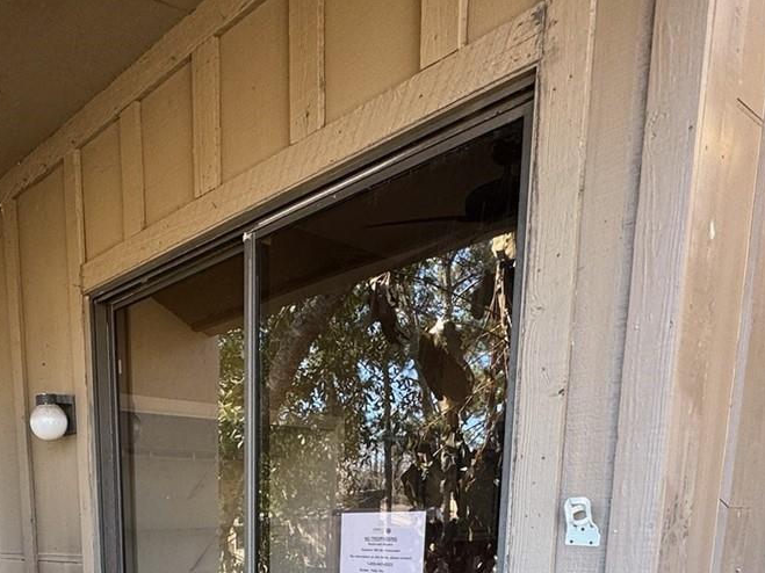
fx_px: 751
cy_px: 675
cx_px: 196
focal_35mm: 34
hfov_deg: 51.8
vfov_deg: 34.2
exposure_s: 1/99
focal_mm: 2.22
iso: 80
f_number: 2.2
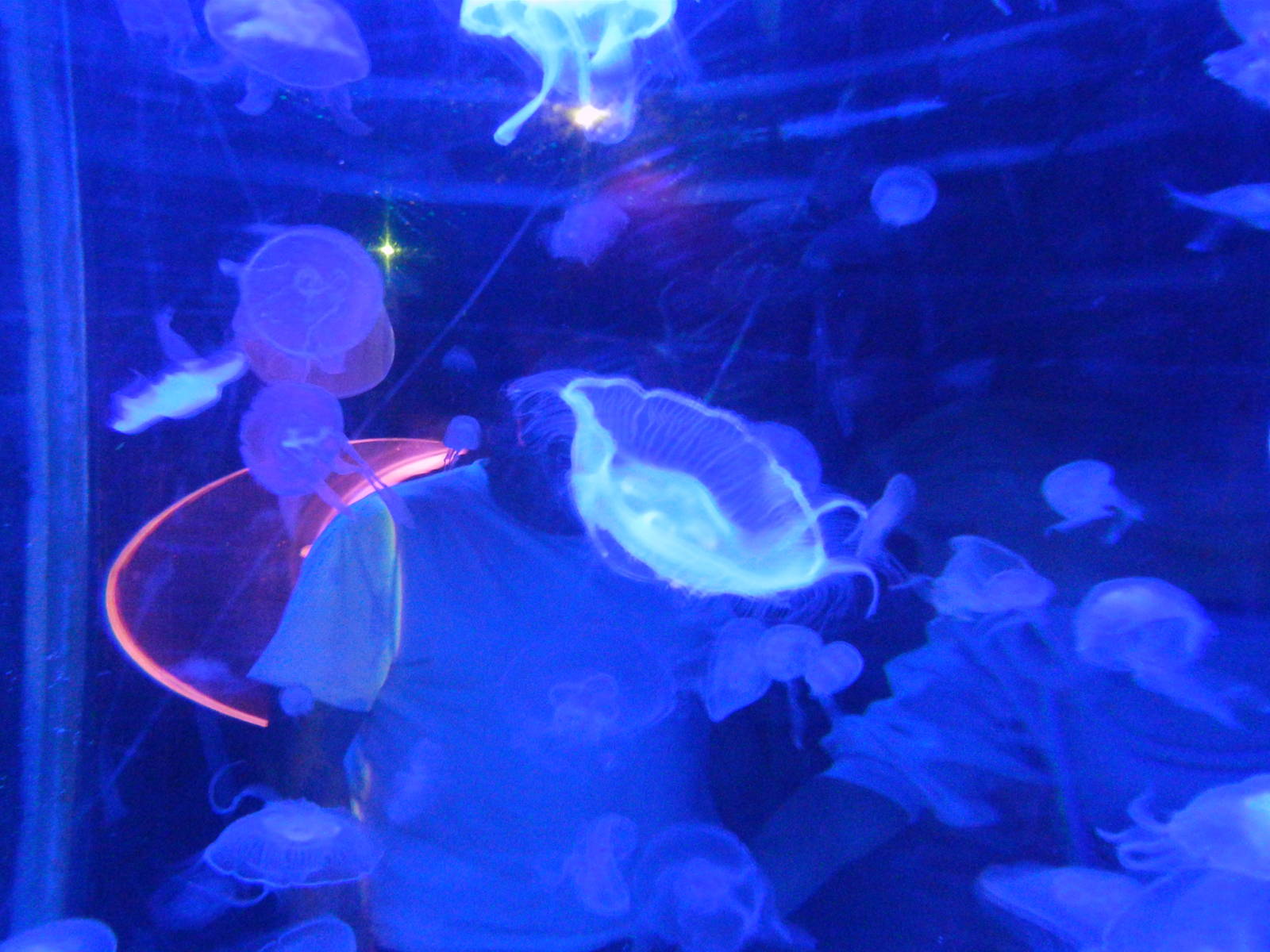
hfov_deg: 63.4
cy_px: 476
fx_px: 1027
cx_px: 635
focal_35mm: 28
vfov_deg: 49.7
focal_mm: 5
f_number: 3.6
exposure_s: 1/13
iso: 560
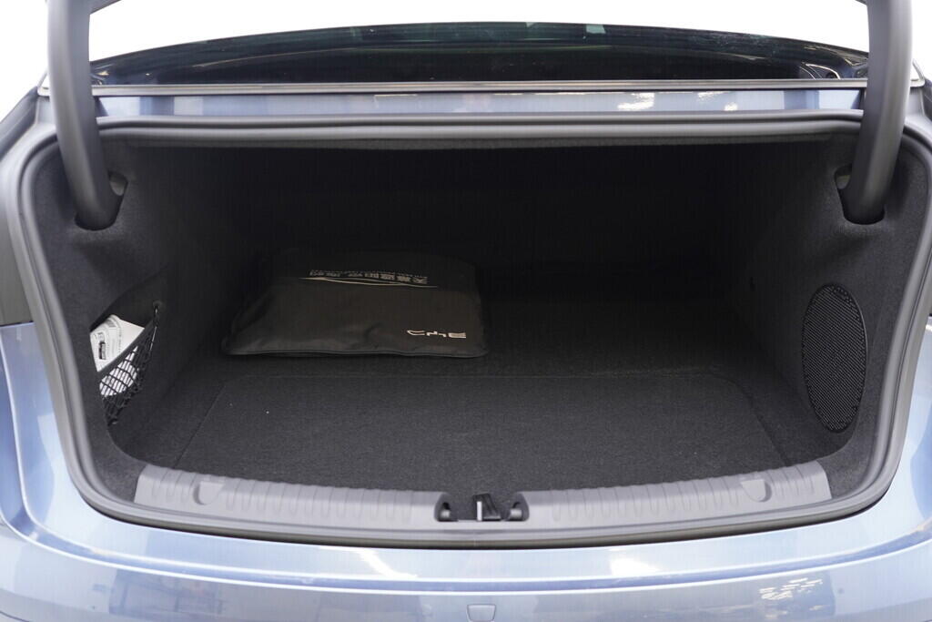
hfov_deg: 53.1
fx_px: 932
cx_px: 466
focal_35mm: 36
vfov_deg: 36.9
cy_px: 311
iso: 400
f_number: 2.8
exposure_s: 1/40
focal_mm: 24
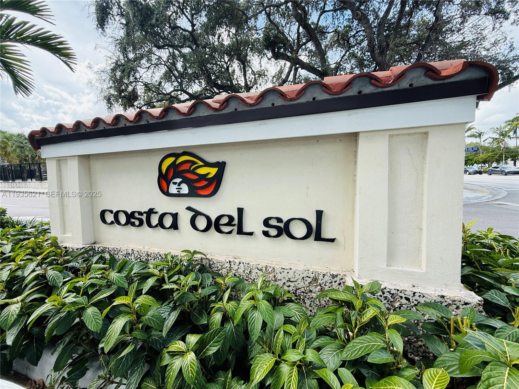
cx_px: 260
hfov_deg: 102.1
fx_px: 210
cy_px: 194
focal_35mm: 14
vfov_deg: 85.7
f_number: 2.2
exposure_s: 1/419
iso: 50
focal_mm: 2.22
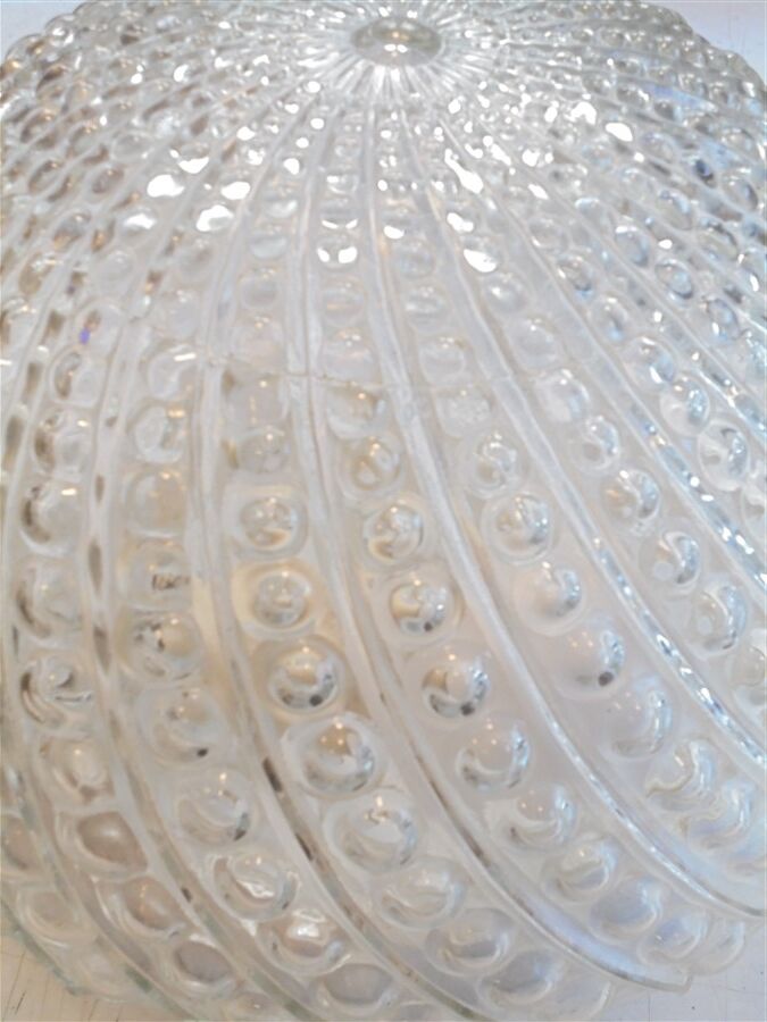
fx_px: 1654
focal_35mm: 56
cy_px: 511
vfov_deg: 34.3
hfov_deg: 26.1
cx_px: 384
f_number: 5.2
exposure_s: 1/20
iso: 400
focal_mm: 10.1
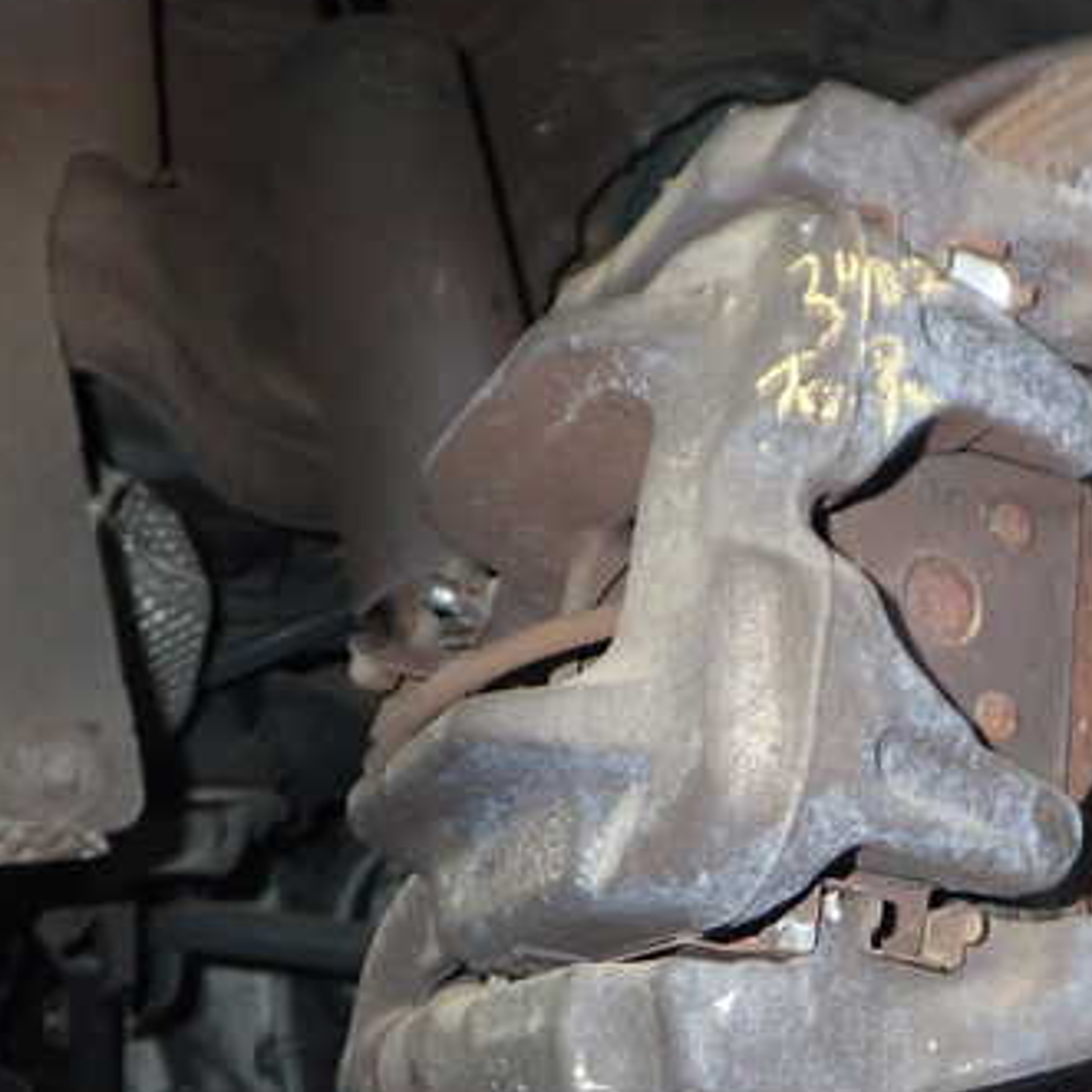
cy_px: 614
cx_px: 690
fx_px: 1713
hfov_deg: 35.1
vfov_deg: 35.3
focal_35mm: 48
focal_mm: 5.4
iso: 400
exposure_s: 1/30
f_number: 6.3
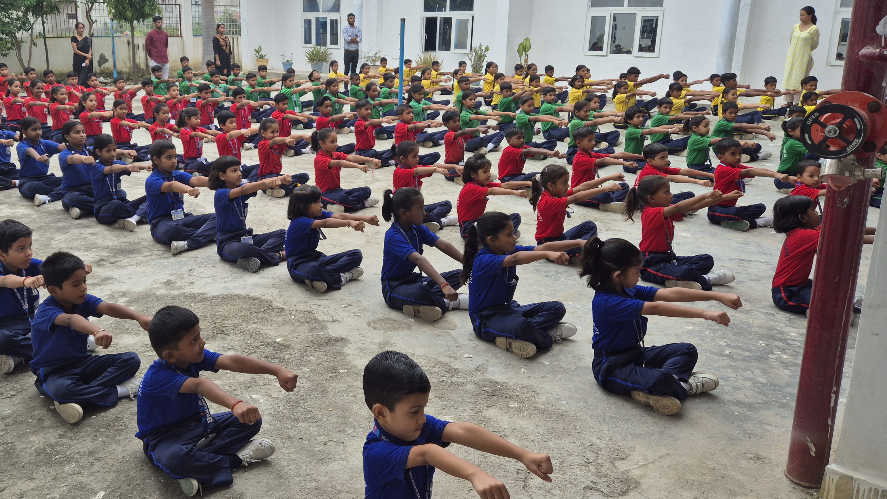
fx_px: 753
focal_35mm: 32
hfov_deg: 60.2
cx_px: 329
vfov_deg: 36.4
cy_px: 184
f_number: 1.8
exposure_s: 1/255
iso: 25
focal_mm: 5.4
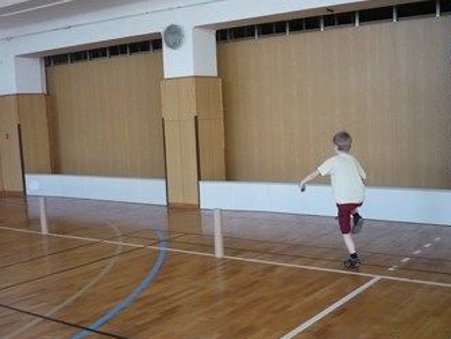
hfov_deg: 42.9
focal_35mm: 44
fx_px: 574
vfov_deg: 32.9
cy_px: 182
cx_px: 242
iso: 400
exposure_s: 1/100
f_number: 2.8
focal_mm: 5.8
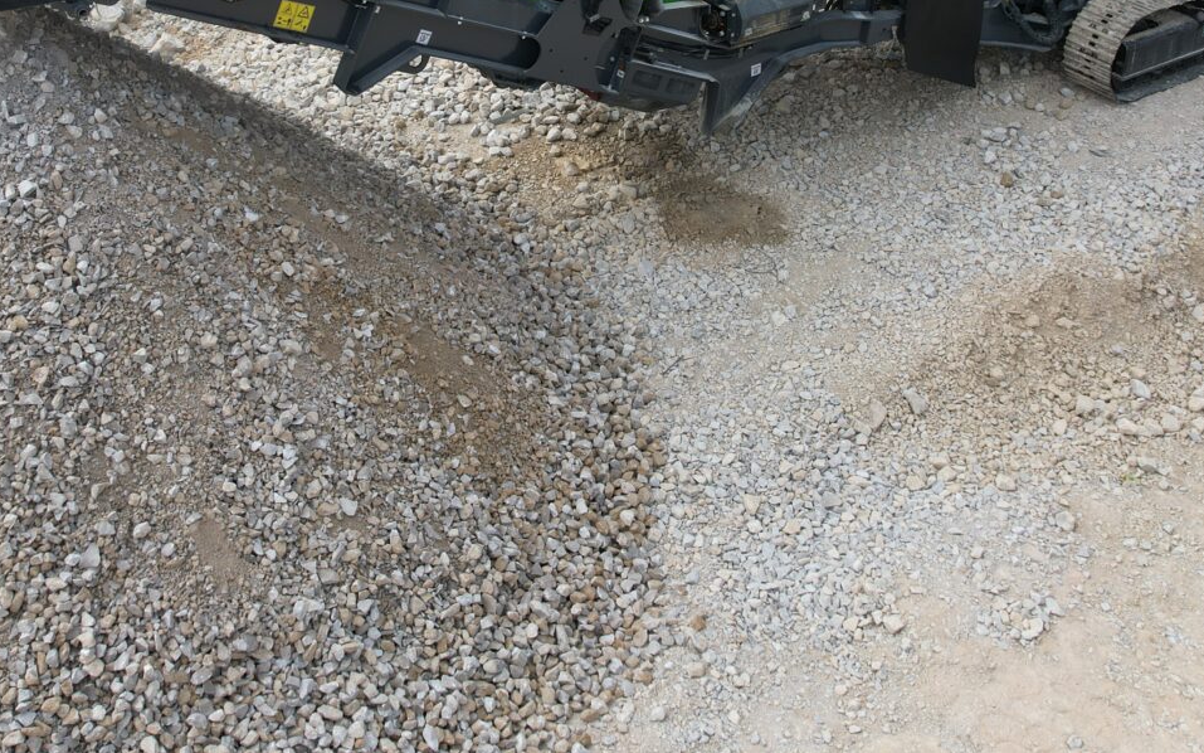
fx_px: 1476
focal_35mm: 45
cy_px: 50
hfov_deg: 44.2
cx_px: 498
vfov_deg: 27.4
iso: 110
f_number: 2.8
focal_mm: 8.38
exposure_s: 1/1500
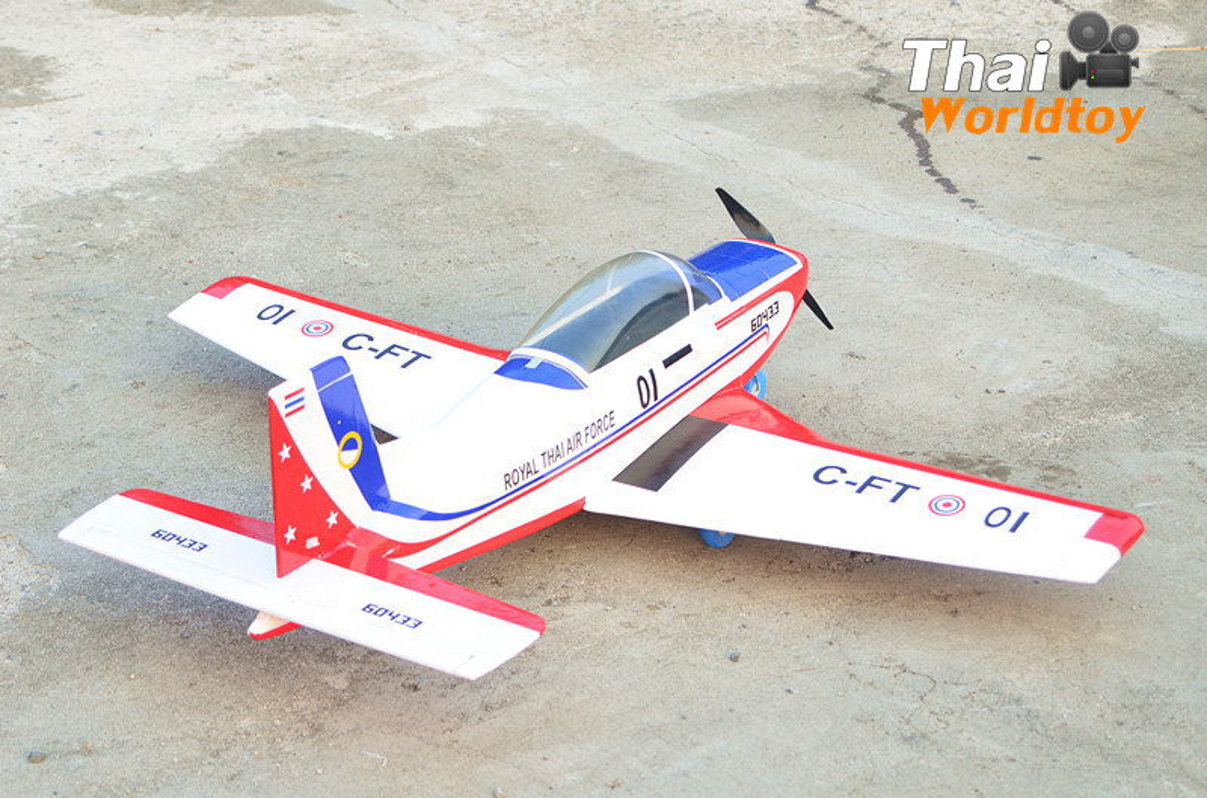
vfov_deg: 16.5
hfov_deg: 24.7
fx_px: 2759
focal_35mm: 82
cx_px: 604
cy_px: 399
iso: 160
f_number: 4.8
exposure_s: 1/50
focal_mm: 55
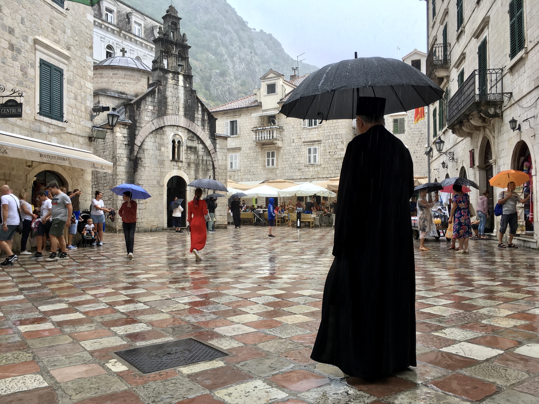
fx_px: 452
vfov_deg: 48.2
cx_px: 270
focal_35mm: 29
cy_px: 202
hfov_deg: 61.7
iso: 25
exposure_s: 1/125
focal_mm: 4.15
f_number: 2.2
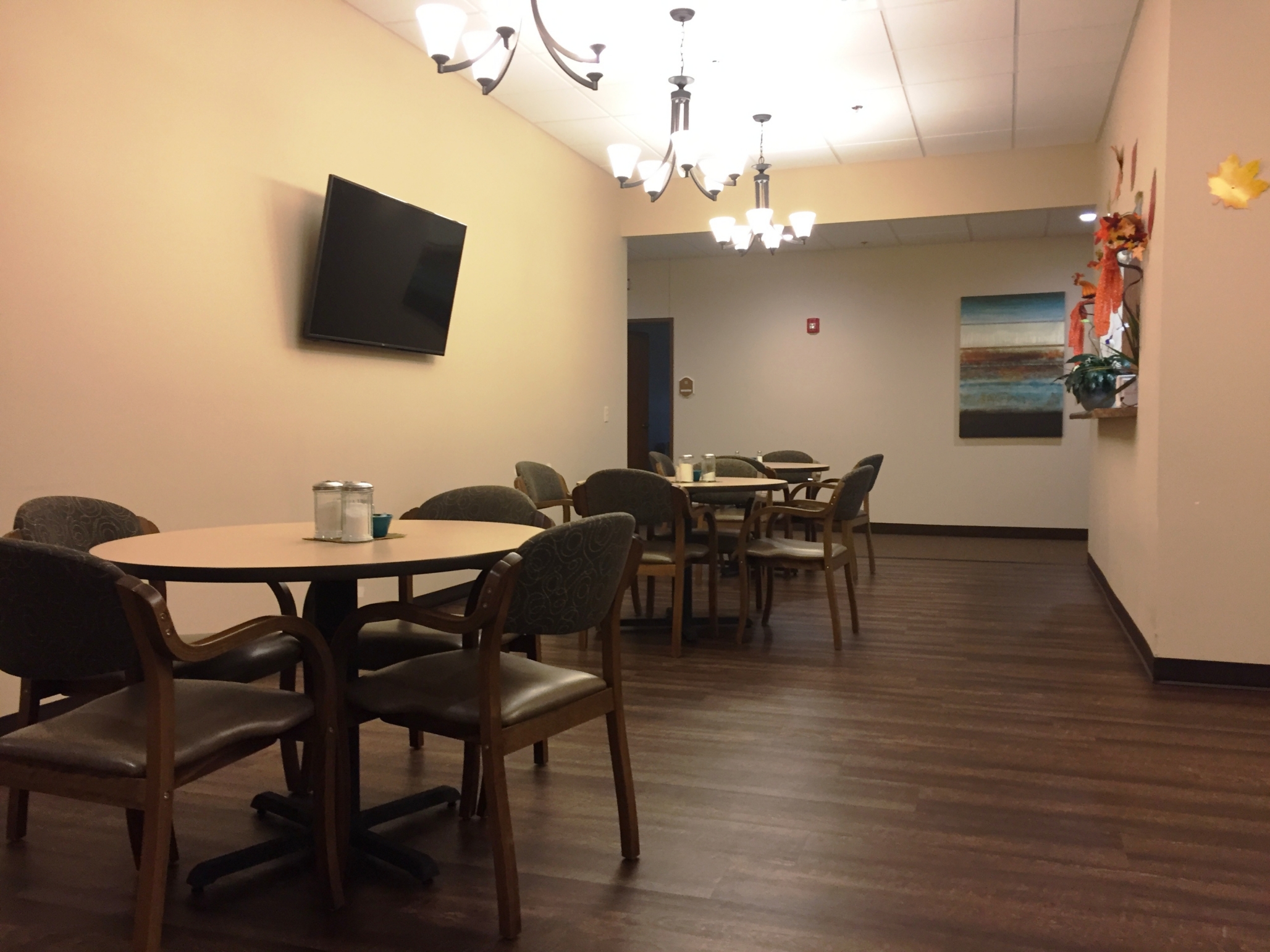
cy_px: 476
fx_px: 1064
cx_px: 635
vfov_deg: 48.2
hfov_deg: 61.7
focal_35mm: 29
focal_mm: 4.15
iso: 100
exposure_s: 1/30
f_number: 2.2
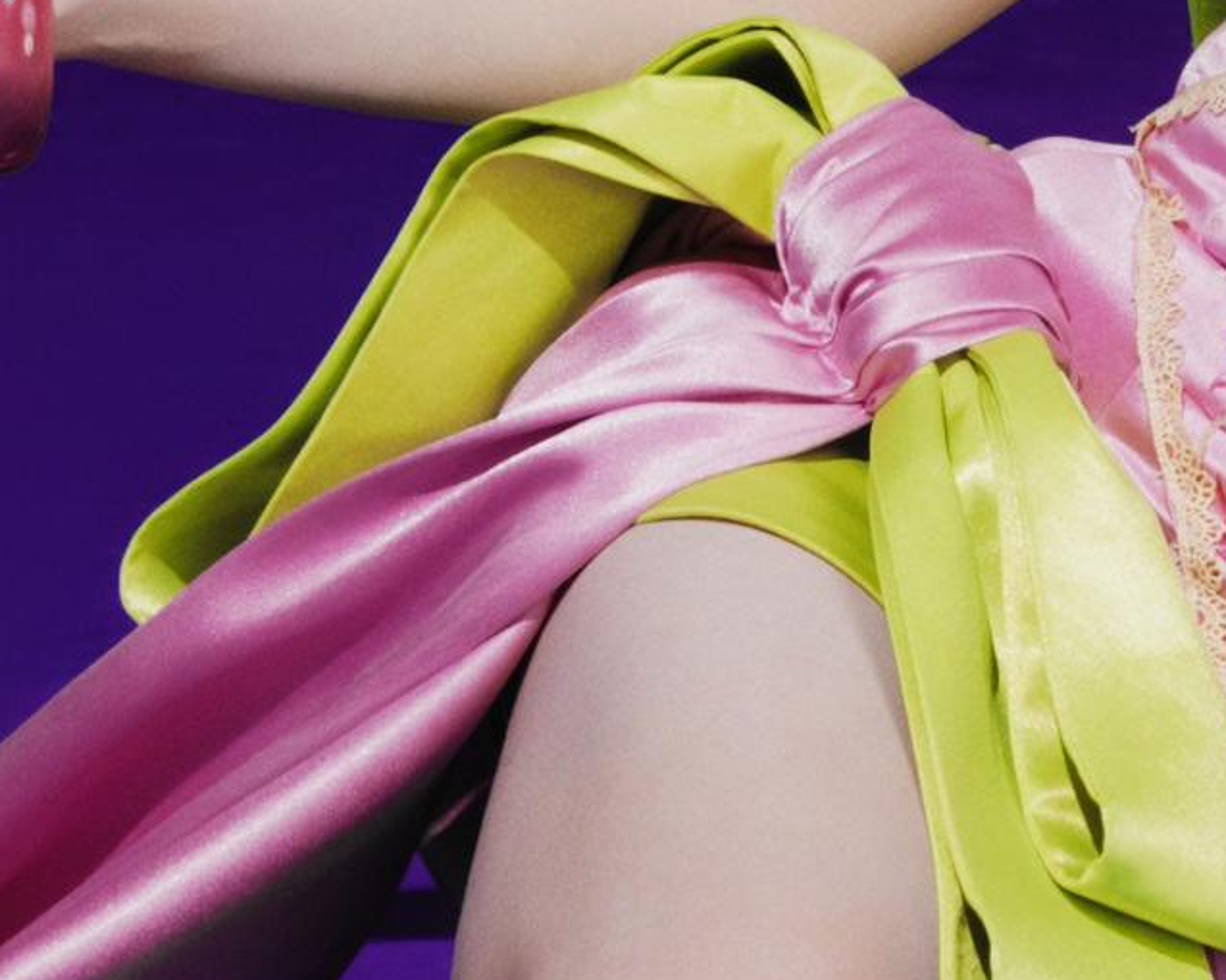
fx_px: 9031
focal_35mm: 249
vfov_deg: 6.0
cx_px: 1863
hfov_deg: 7.6
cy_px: -1028
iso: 500
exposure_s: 1/125
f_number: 9
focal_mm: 44
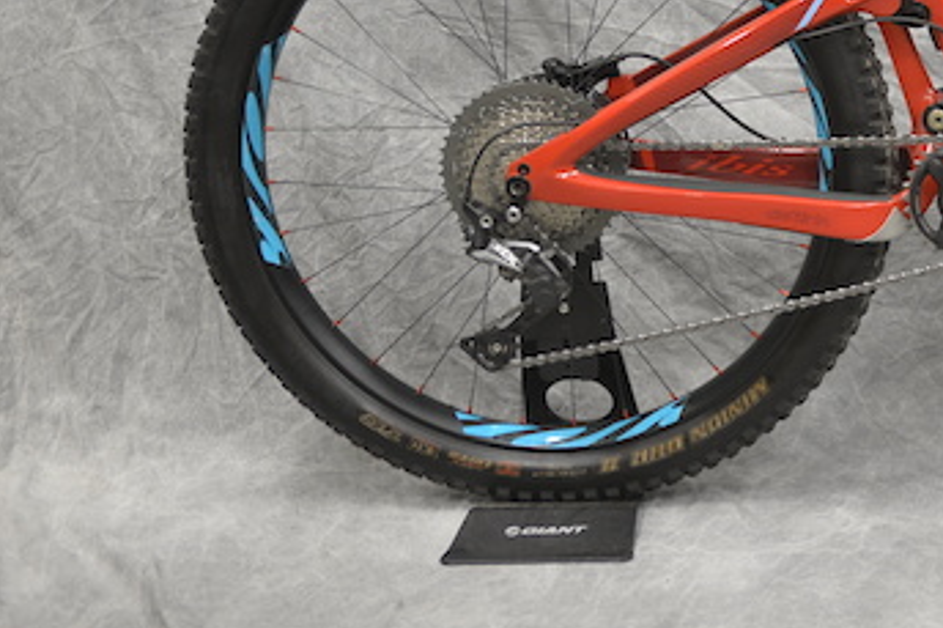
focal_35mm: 93
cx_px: 1080
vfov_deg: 14.4
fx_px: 2435
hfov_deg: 20.7
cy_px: -25
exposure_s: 1/15
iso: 200
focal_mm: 40
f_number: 2.8
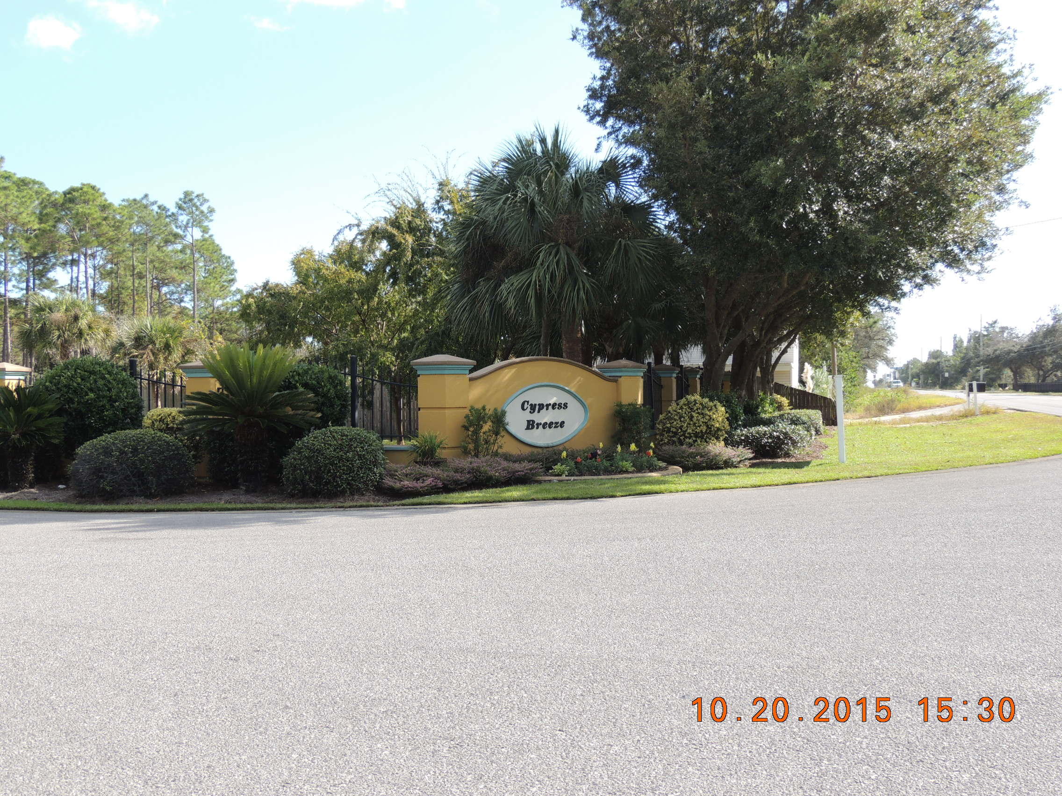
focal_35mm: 35
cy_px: 398
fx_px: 1074
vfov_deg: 40.7
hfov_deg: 52.6
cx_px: 531
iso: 100
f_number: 3.3
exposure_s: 1/400
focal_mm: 6.2
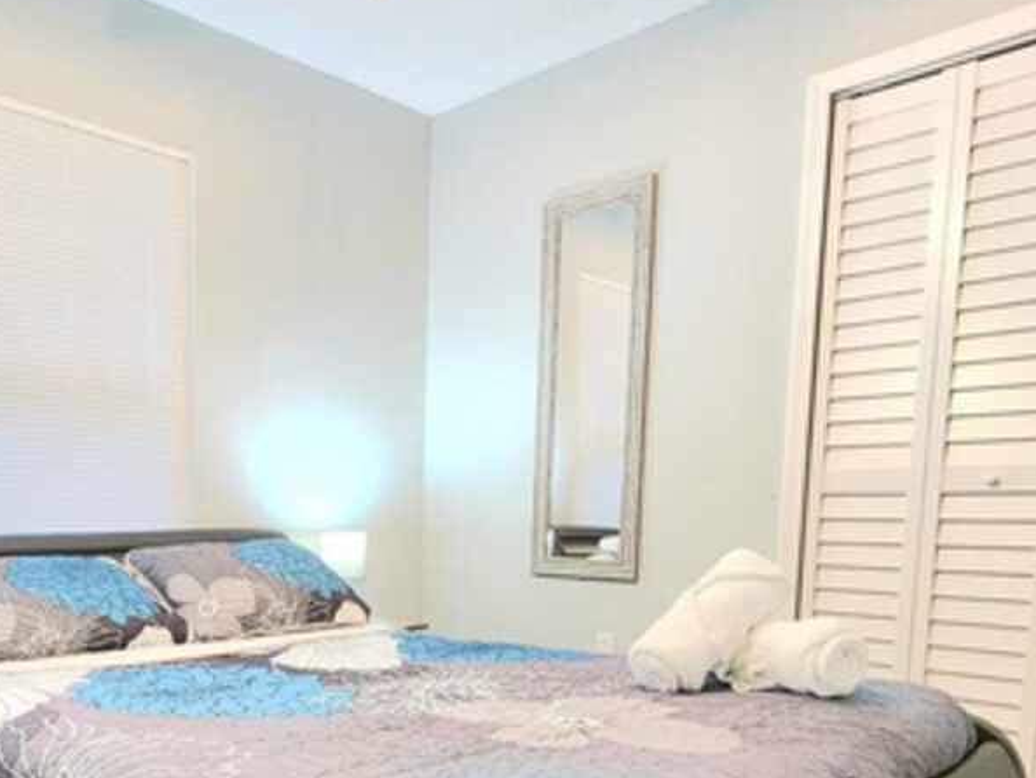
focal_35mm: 28
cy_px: 616
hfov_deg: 60.9
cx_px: 296
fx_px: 838
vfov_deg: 47.2
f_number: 2.2
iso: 400
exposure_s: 1/60.2
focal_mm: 2.2
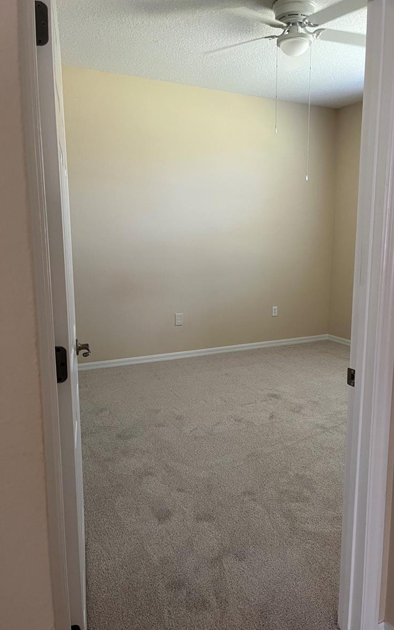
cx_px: 237
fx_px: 481
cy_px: 314
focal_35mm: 28
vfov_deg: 66.5
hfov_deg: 44.3
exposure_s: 1/60
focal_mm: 5.1
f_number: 1.6
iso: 125
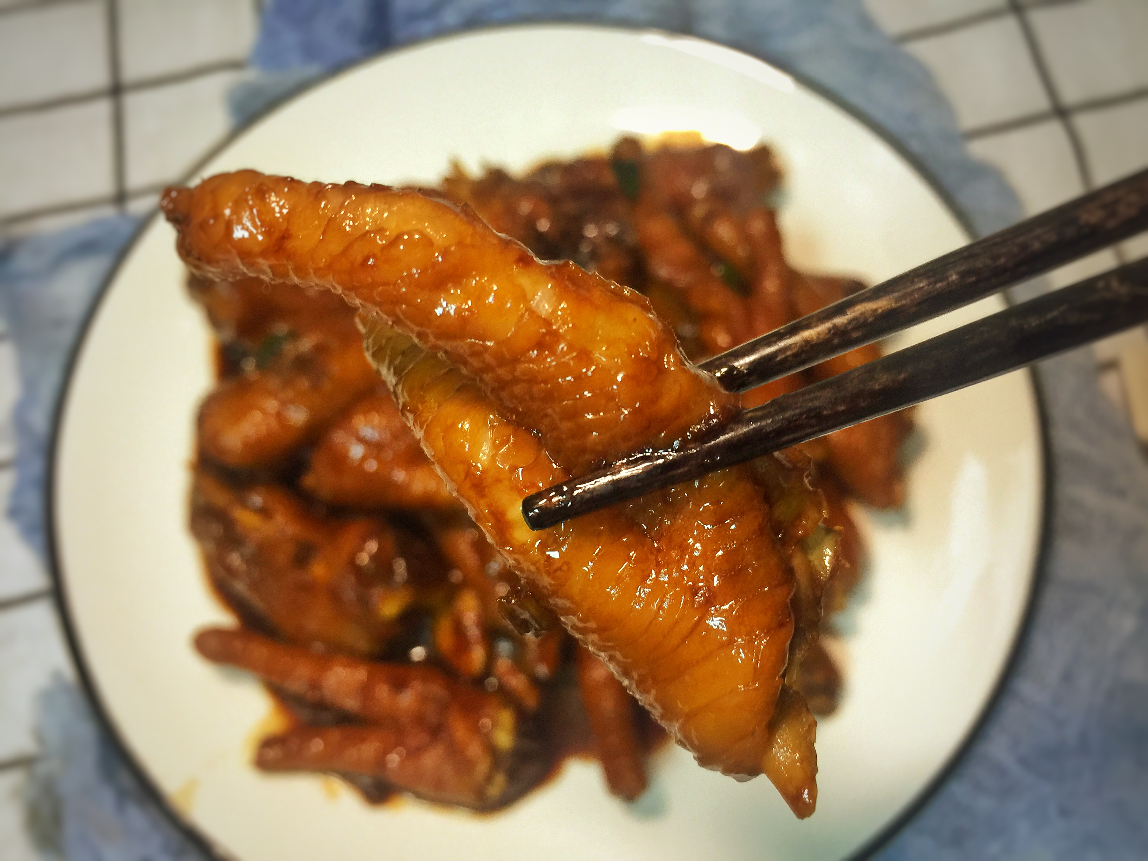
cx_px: 574
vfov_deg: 48.2
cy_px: 430
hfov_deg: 61.7
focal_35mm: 29
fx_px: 962
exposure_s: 1/15
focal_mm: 4.15
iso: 80
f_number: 2.2
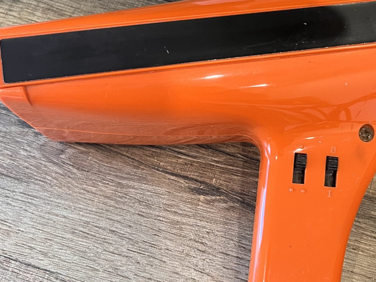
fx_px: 576
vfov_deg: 27.5
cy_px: 166
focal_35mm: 53
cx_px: 263
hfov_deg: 35.7
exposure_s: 1/50
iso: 100
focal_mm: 5.1
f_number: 1.6
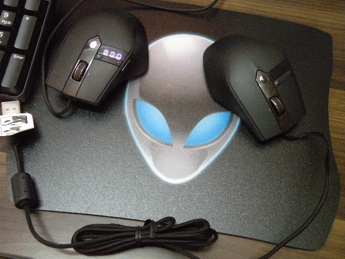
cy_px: 130
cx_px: 172
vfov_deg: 34.3
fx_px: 419
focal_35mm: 42
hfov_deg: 44.8
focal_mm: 7.4
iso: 800
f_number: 3.2
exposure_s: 1/19.8
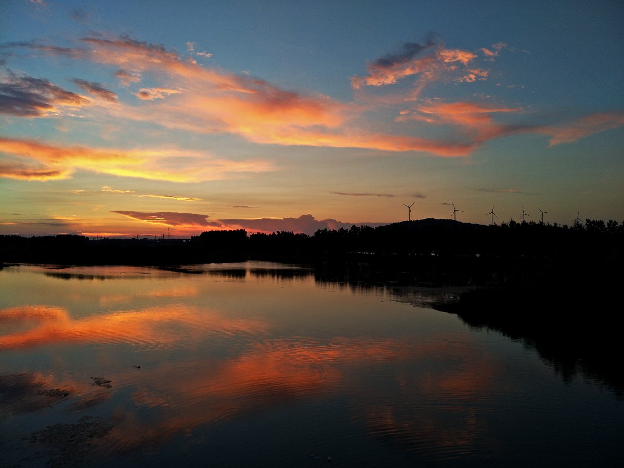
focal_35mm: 24
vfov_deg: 56.8
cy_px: 234
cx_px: 312
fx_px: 433
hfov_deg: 71.6
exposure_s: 1/100
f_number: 1.7
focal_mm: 4.1
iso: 45
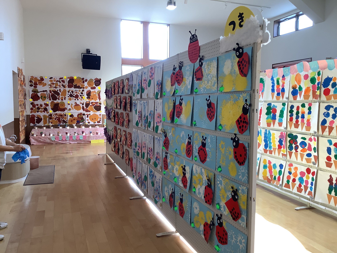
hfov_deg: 58.4
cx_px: 168
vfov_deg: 45.4
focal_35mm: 31
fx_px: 302
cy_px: 126
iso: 50
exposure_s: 1/60
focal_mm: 3.3
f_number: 2.4
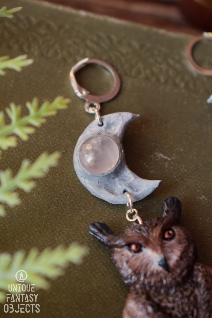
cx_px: 106
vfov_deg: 24.6
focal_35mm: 82
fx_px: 729
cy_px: 159
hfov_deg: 16.6
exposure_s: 1/60
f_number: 5.6
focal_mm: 55
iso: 1000
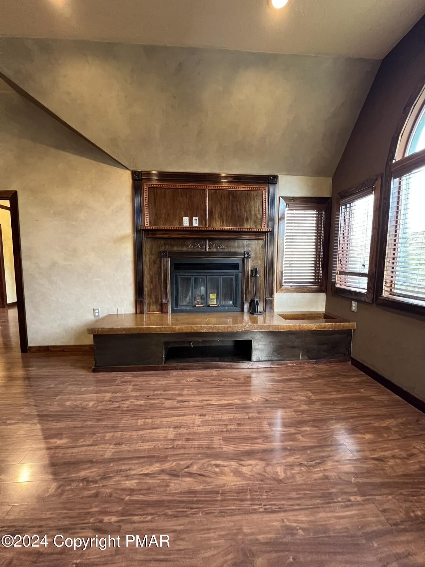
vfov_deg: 106.2
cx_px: 212
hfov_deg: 89.9
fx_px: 213
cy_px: 284
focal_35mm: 13
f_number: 1.8
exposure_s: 1/60
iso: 500
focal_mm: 1.57
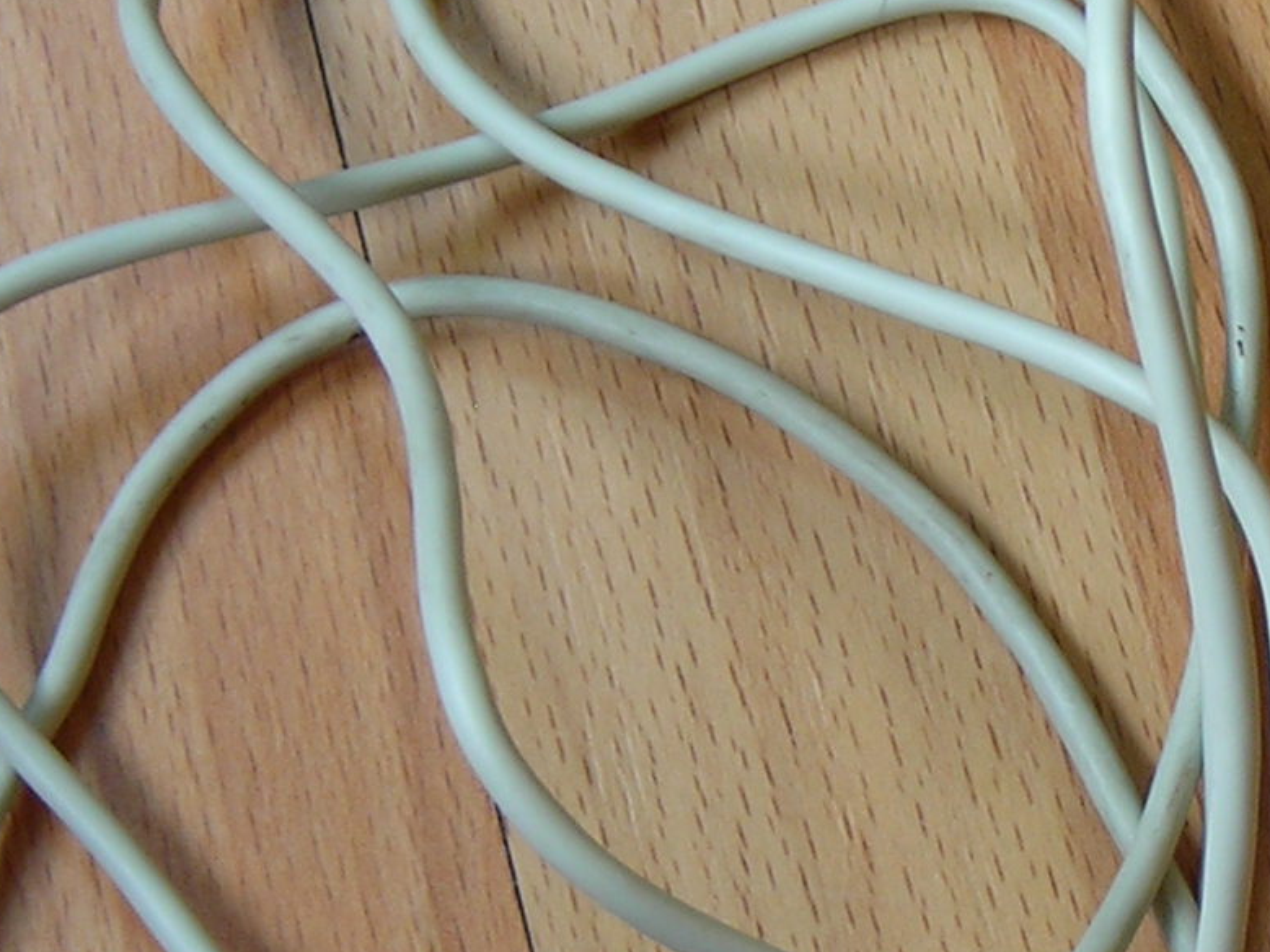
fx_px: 6713
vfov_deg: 8.1
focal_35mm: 183
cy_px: 479
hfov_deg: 10.7
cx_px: 1358
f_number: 3.6
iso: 50
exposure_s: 1/11.7
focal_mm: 9.1
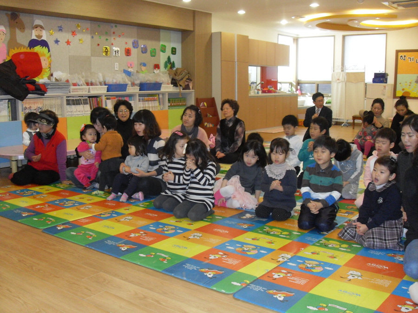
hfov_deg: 50.1
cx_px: 209
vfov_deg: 38.7
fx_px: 447
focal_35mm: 37
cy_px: 156
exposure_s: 1/45
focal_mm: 6.3
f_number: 2.8
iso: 240
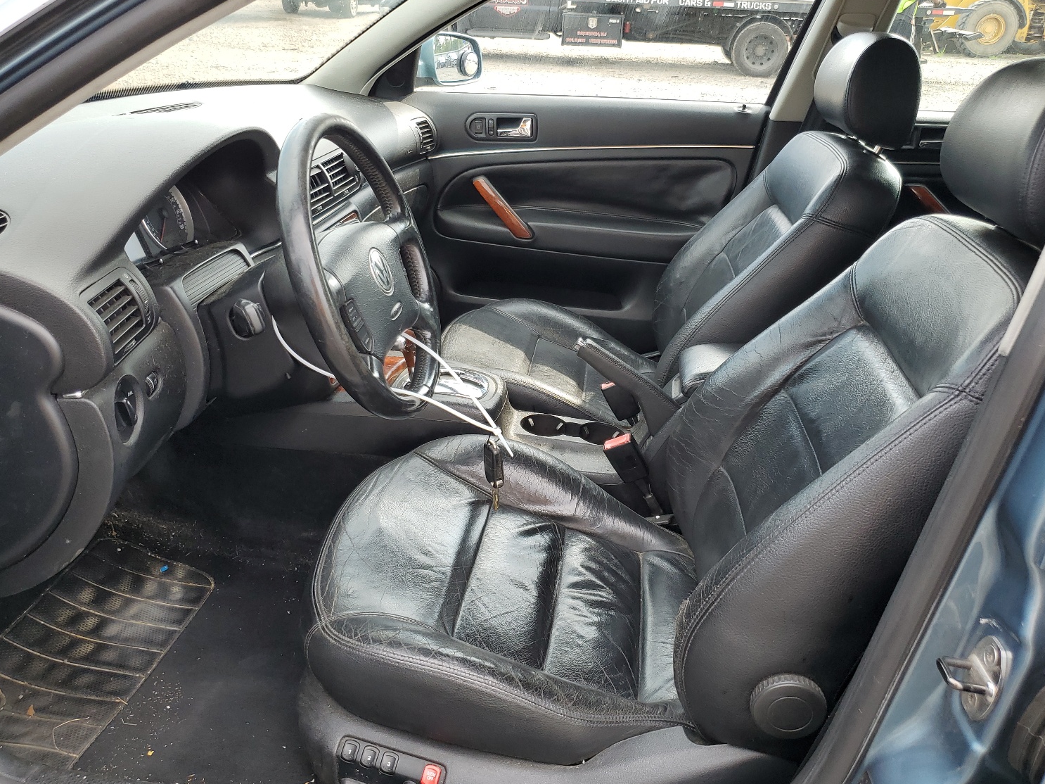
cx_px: 534
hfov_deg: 63.4
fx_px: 845
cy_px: 406
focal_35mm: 28
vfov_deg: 49.7
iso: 50
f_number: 1.5
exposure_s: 1/312
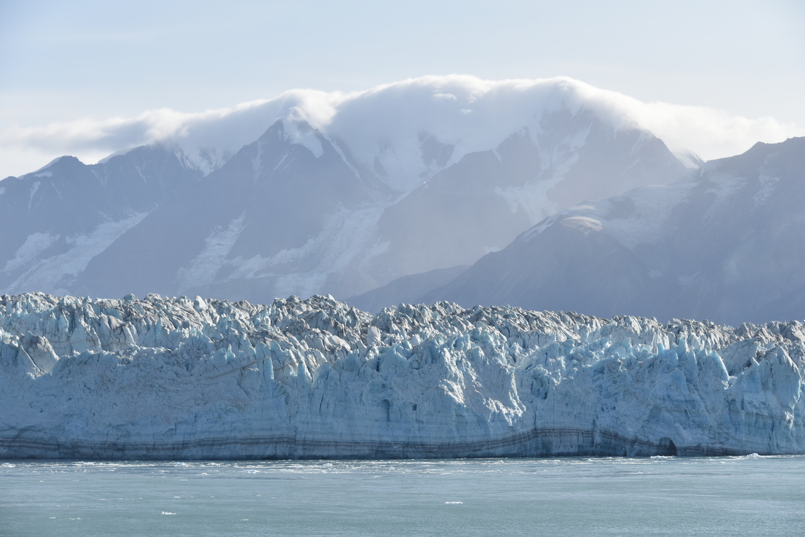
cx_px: 402
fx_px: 2236
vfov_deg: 13.7
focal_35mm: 100
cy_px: 268
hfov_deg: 20.4
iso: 100
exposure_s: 1/320
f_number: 9
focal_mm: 100
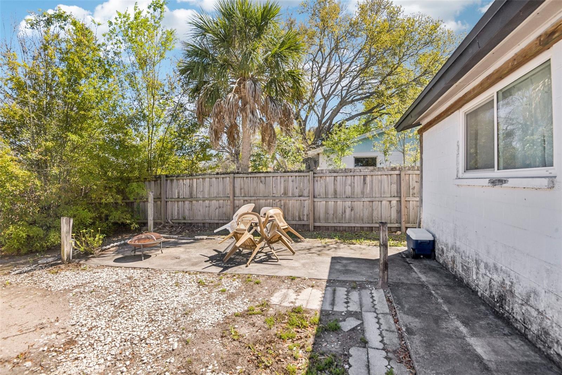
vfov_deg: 73.7
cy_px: 188
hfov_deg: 96.7
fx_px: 250
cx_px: 281
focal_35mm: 16
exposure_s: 1/800
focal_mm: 16
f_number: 8
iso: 400
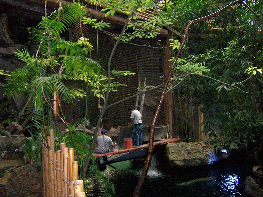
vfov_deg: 42.9
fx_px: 251
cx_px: 132
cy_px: 98
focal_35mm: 33
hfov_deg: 55.4
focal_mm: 5.5
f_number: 2.8
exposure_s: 1/60
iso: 140
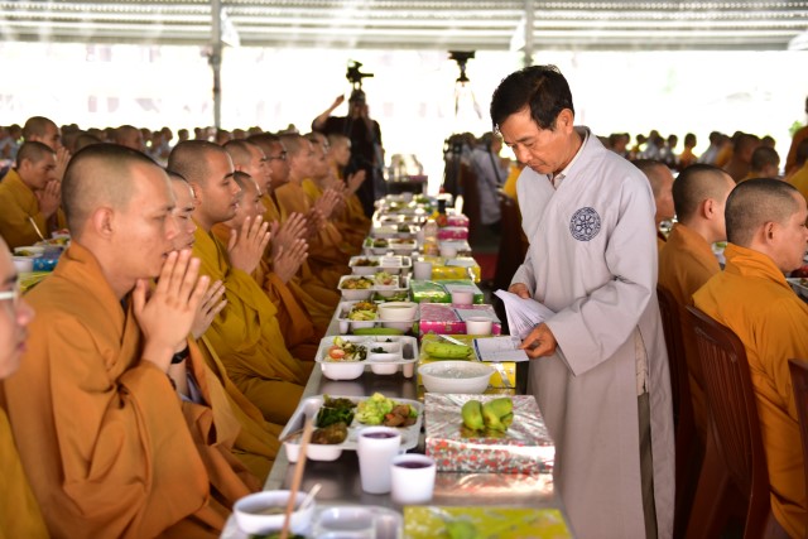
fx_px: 1010
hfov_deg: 43.6
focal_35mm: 45
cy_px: 270
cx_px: 404
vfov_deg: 29.9
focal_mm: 45
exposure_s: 1/125
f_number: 2.8
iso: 320
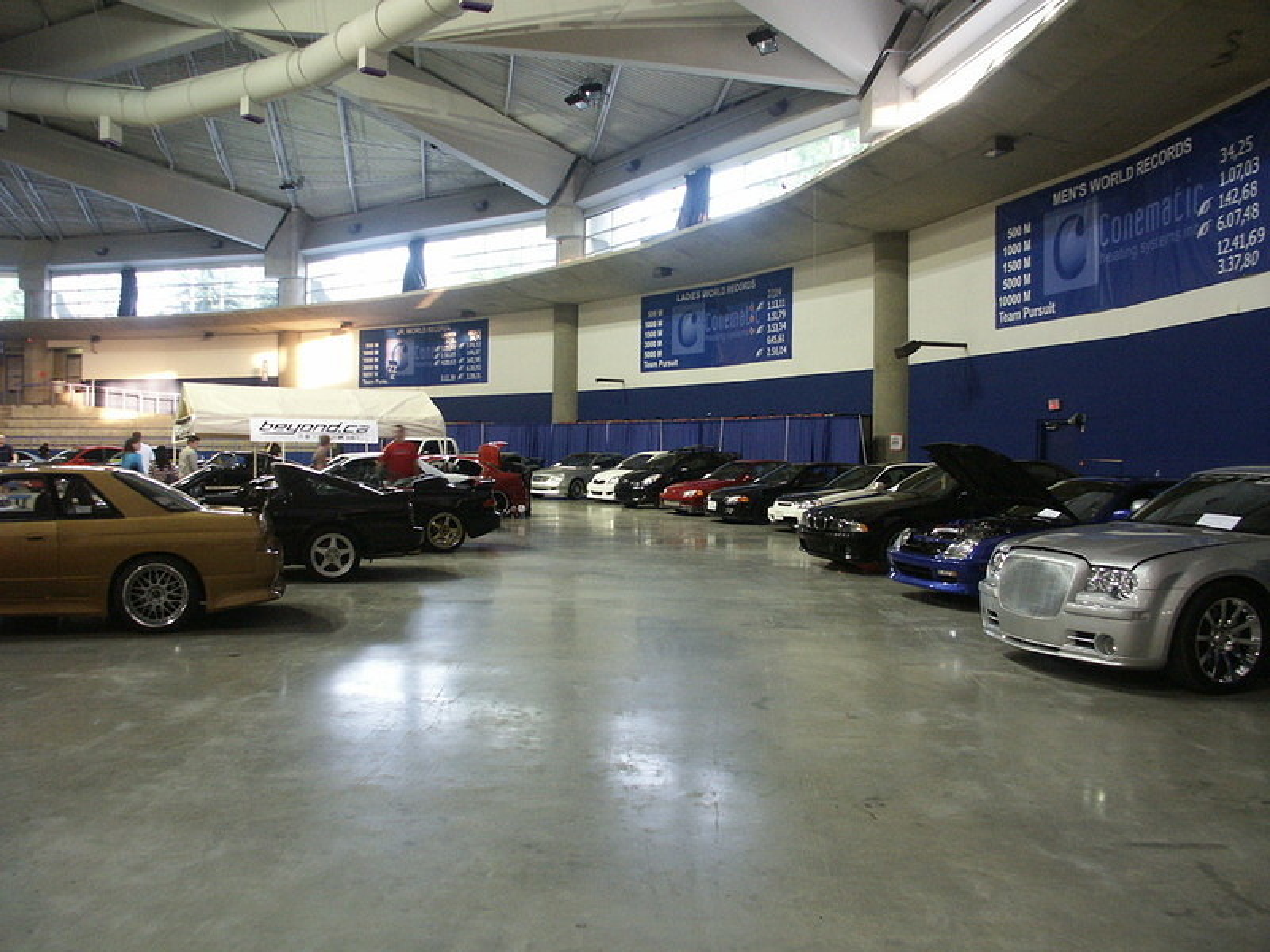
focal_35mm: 29
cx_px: 635
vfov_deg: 48.2
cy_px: 476
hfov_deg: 61.7
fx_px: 1064
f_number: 2.8
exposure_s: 1/10
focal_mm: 7.59
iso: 200
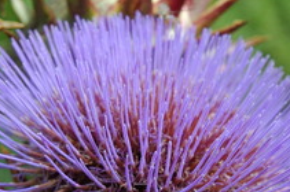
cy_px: 154
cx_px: 144
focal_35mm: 229
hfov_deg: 9.0
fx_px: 1842
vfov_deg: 6.0
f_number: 8
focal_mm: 70
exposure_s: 1/400
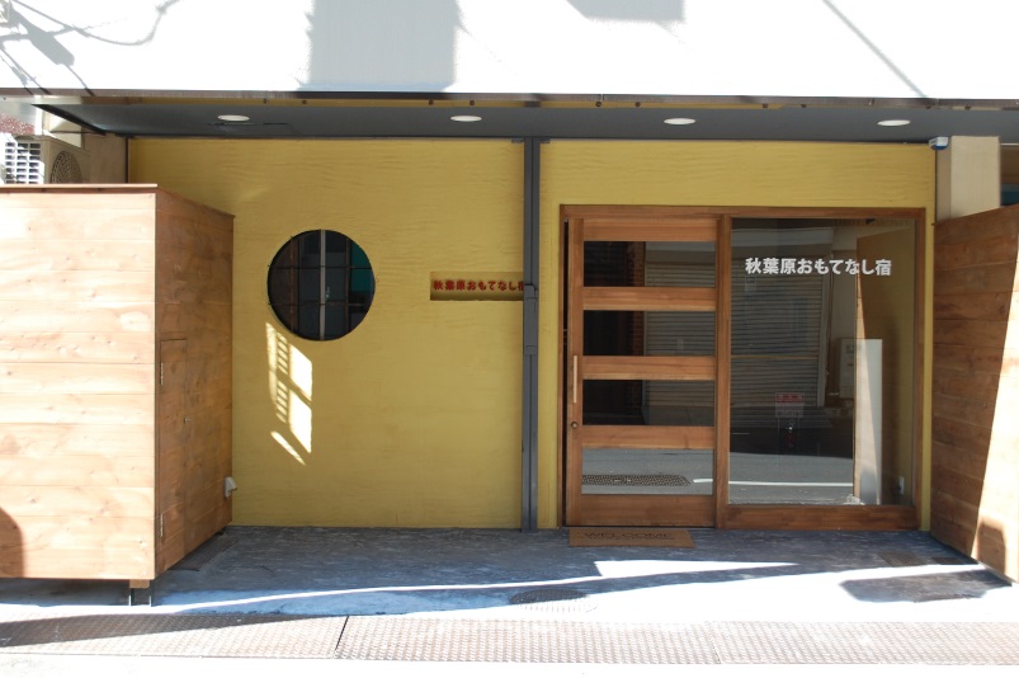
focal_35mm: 44
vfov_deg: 30.8
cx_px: 510
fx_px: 1230
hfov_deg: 45.0
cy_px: 339
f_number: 5.6
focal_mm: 29
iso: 280
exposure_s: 1/125
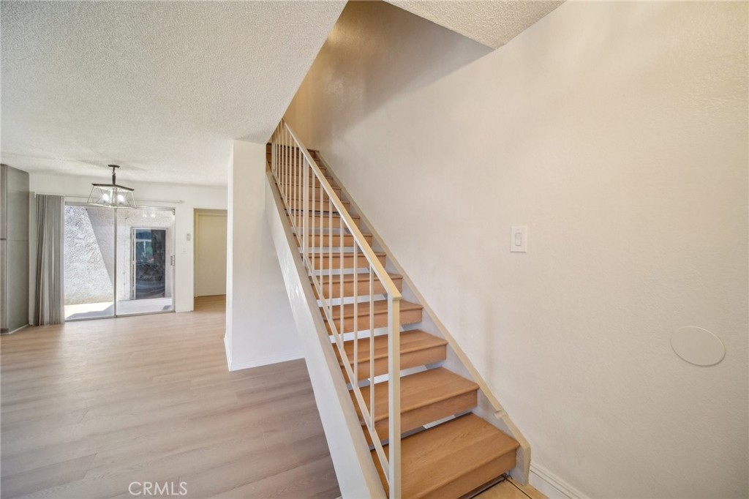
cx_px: 374
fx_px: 291
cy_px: 250
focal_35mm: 14
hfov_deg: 104.3
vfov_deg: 81.2
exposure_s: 1/18
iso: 320
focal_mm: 9
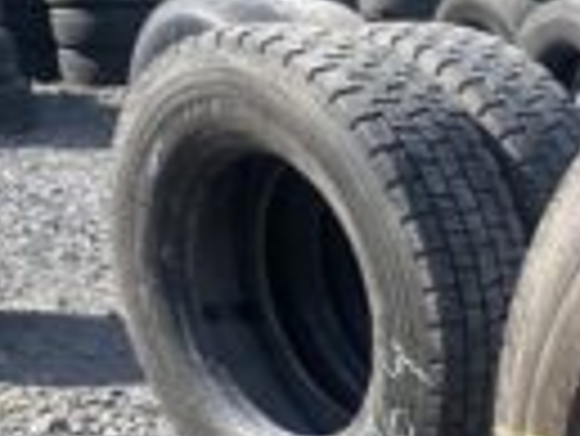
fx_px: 1459
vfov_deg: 15.7
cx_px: 917
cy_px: 645
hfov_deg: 19.1
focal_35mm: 87
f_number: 1.8
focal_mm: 4.25
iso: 32
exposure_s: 1/1147
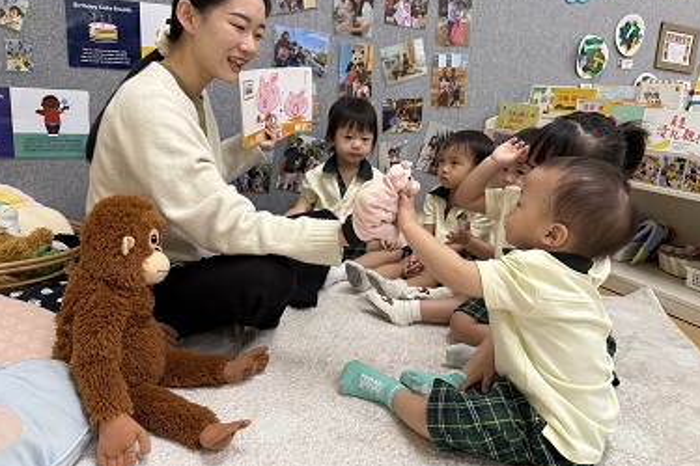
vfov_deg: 49.4
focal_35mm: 26
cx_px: 356
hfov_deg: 69.4
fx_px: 506
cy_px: 200
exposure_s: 1/50
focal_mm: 6.76
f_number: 1.78
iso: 160
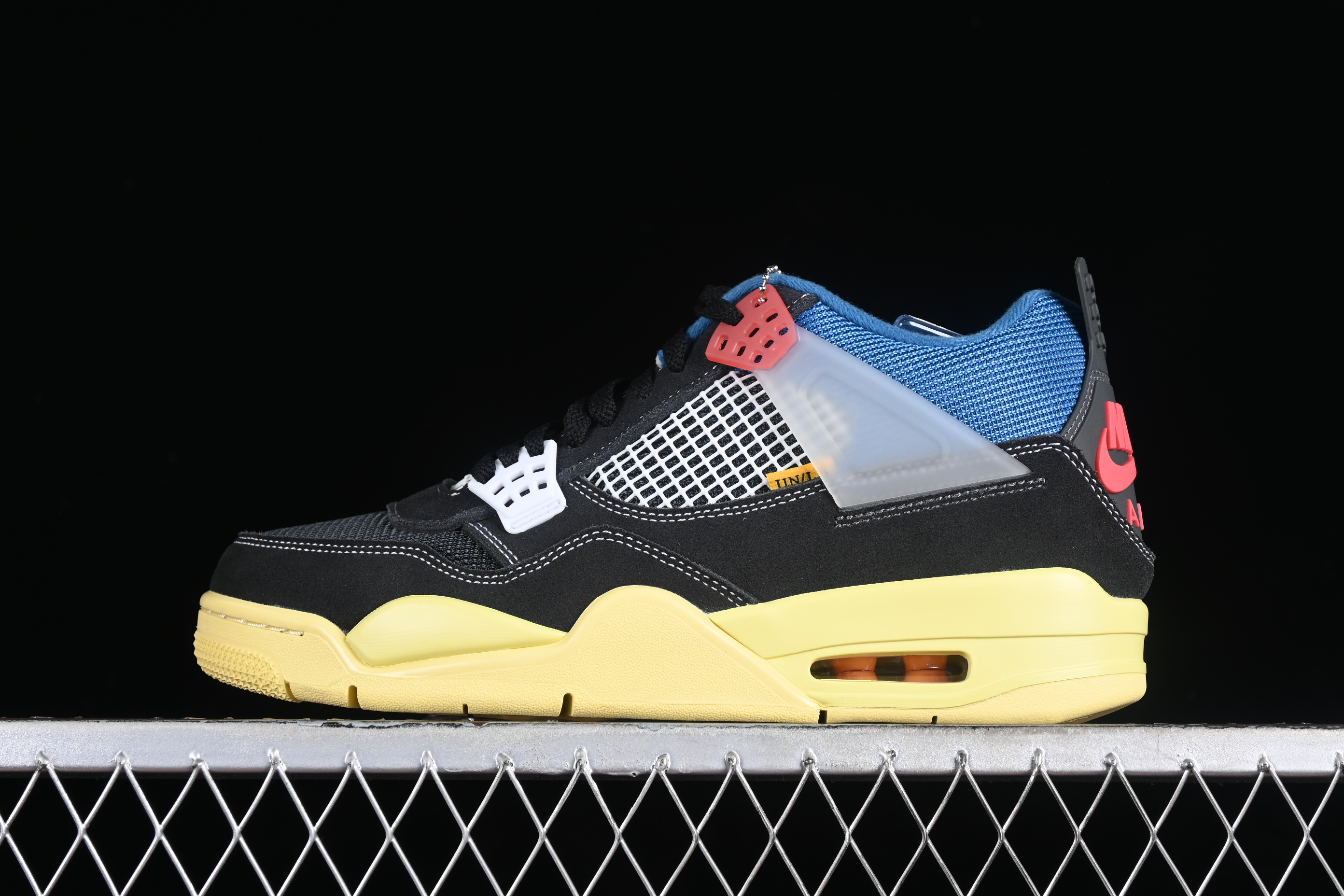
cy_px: 448
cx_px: 672
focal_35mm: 75
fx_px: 2800
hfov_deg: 27.0
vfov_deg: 18.2
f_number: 6.3
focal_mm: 50
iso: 160
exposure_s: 1/60
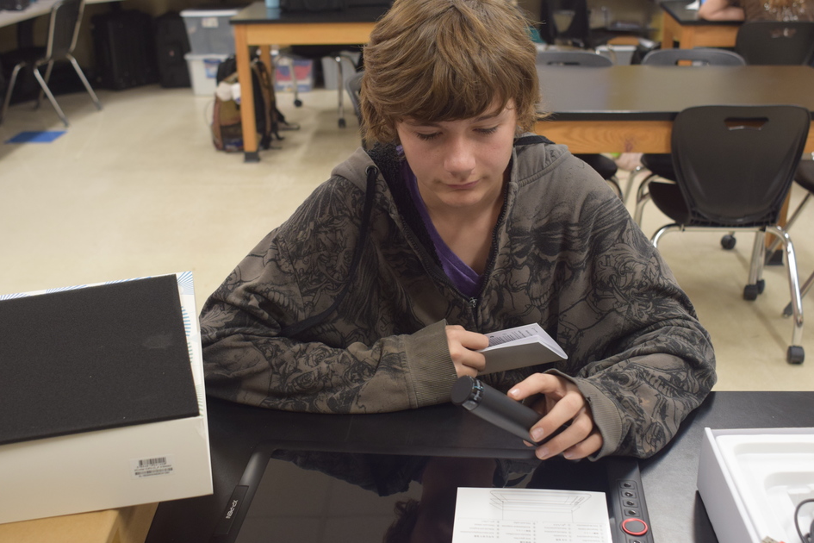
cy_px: 287
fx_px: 882
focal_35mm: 39
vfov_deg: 34.2
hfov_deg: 49.5
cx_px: 419
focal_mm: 24
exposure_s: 1/60
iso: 800
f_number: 3.5
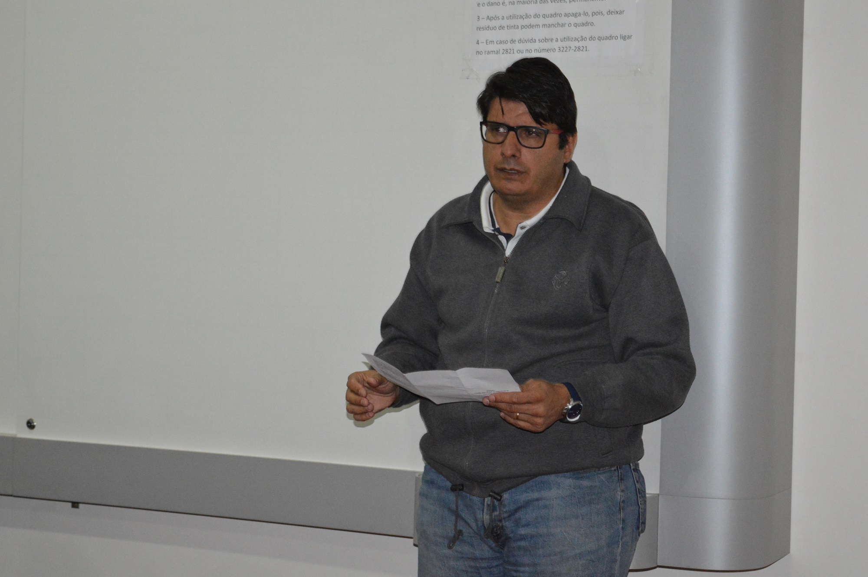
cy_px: 288
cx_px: 434
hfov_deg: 27.0
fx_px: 1806
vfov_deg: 18.1
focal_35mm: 75
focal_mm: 50
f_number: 5.6
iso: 3200
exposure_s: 1/60
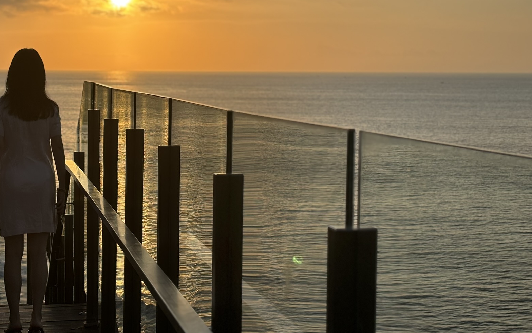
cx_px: 191
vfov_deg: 18.1
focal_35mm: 72
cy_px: 134
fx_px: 1044
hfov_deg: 28.5
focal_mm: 5.96
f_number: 1.6
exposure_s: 1/3663
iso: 40
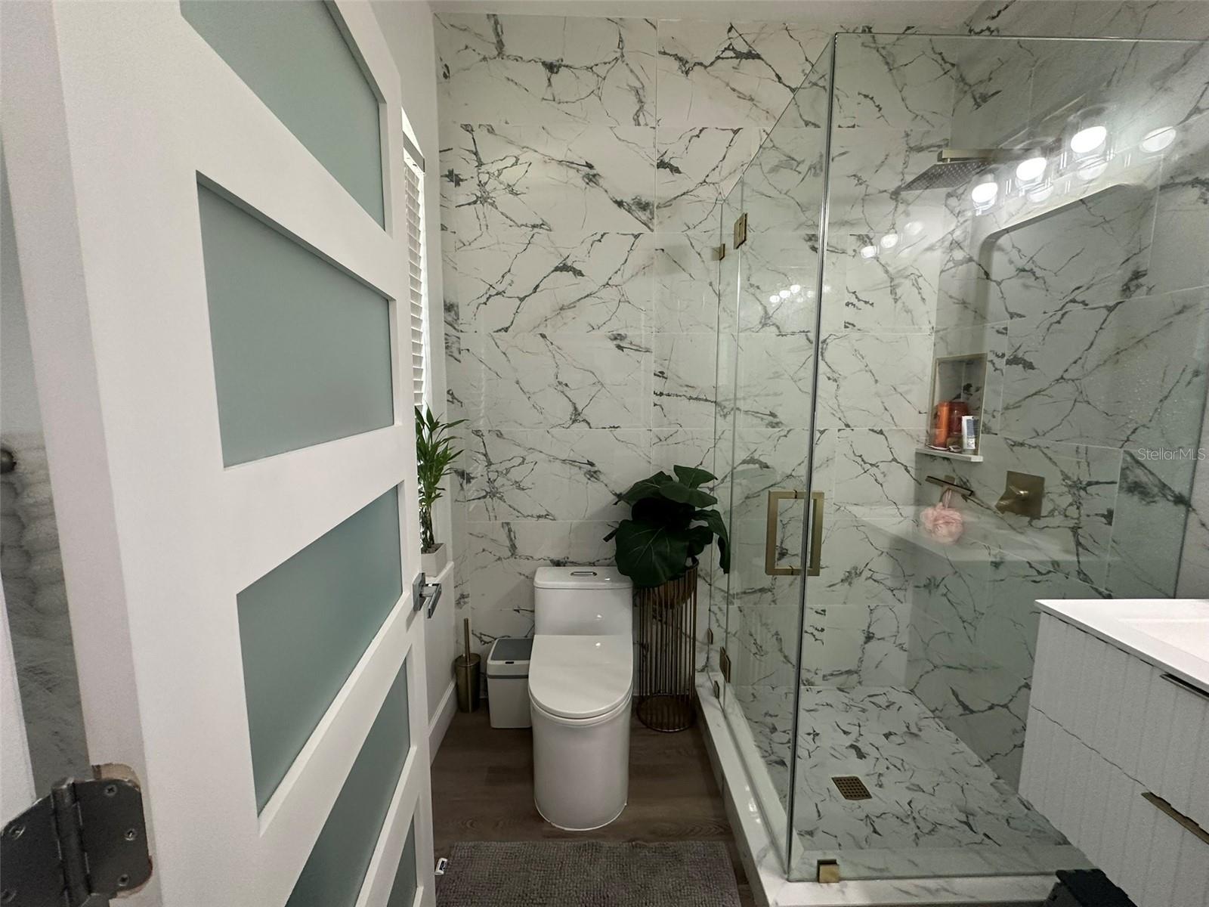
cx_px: 604
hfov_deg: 102.1
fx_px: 489
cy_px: 454
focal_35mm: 14
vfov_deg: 85.7
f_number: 2.2
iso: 250
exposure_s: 1/120
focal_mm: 2.22
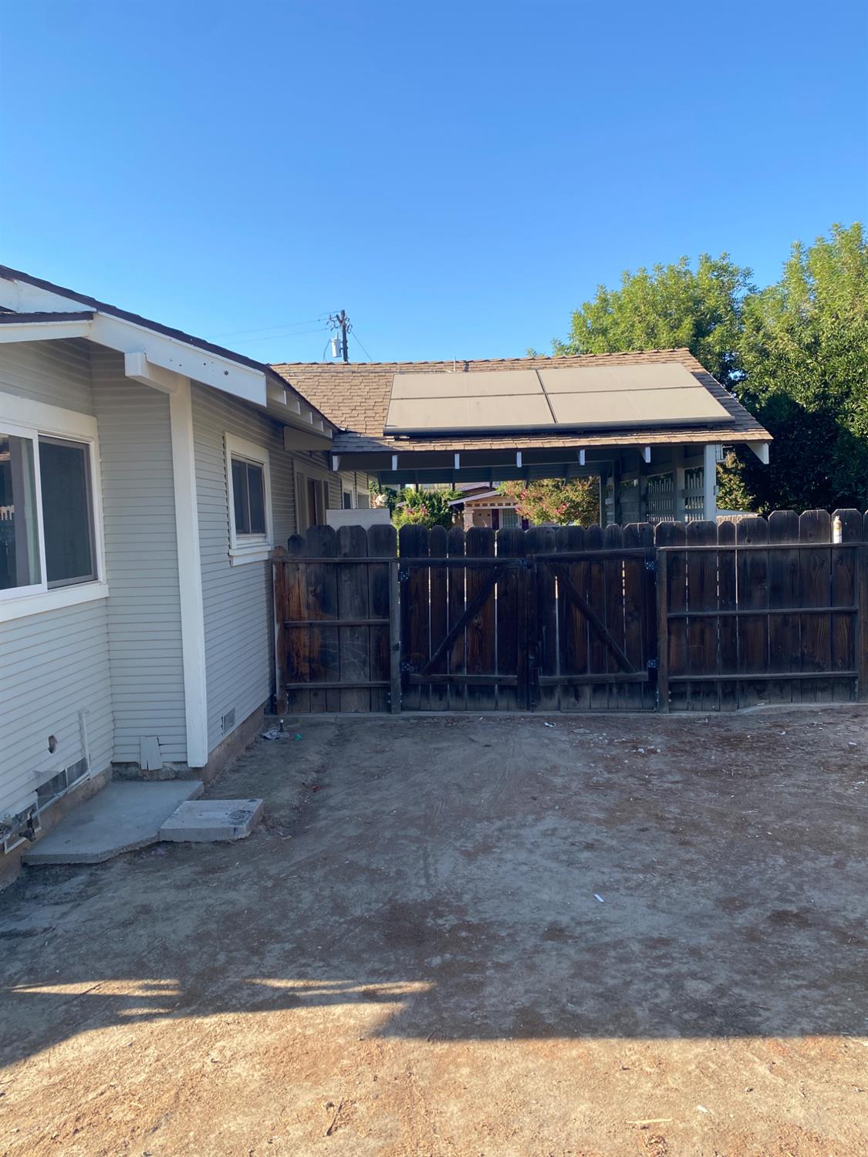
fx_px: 869
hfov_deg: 53.1
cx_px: 434
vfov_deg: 67.3
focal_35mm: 26
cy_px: 578
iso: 32
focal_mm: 4.25
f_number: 1.8
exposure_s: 1/1114
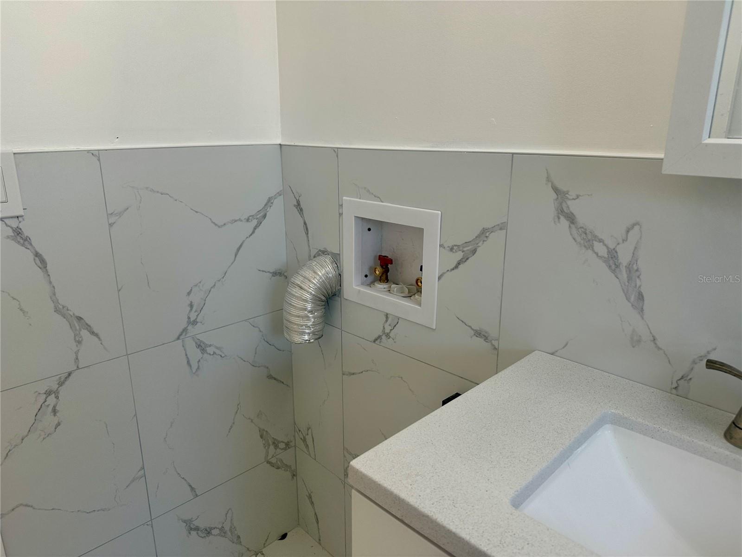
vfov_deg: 56.8
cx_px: 371
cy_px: 278
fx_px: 514
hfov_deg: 71.6
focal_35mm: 24
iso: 64
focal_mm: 6.86
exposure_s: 1/120
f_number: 1.78
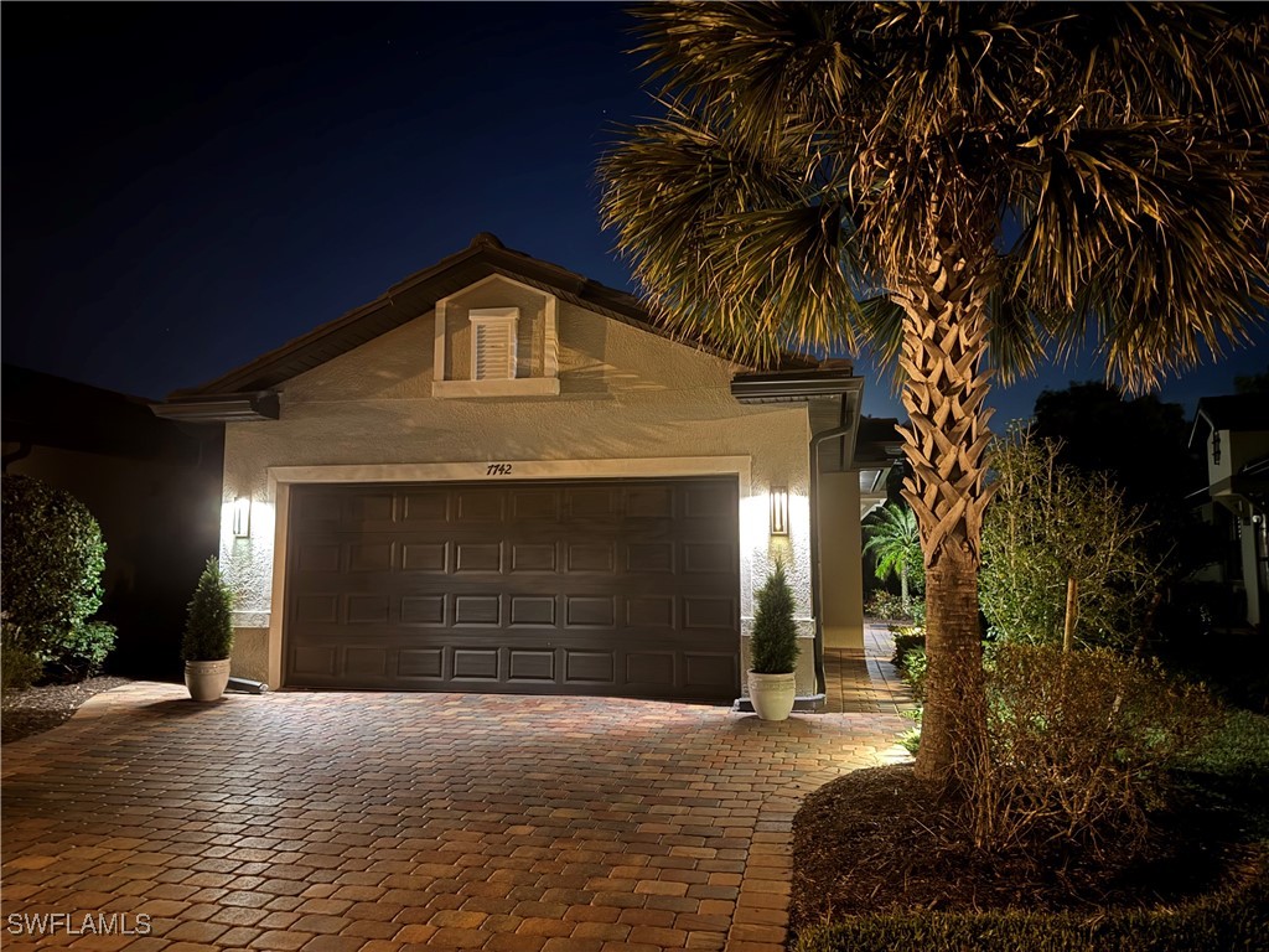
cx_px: 634
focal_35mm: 24
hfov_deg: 71.6
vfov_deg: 56.8
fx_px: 880
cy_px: 476
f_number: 1.78
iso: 1250
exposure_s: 1/5
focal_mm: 6.76
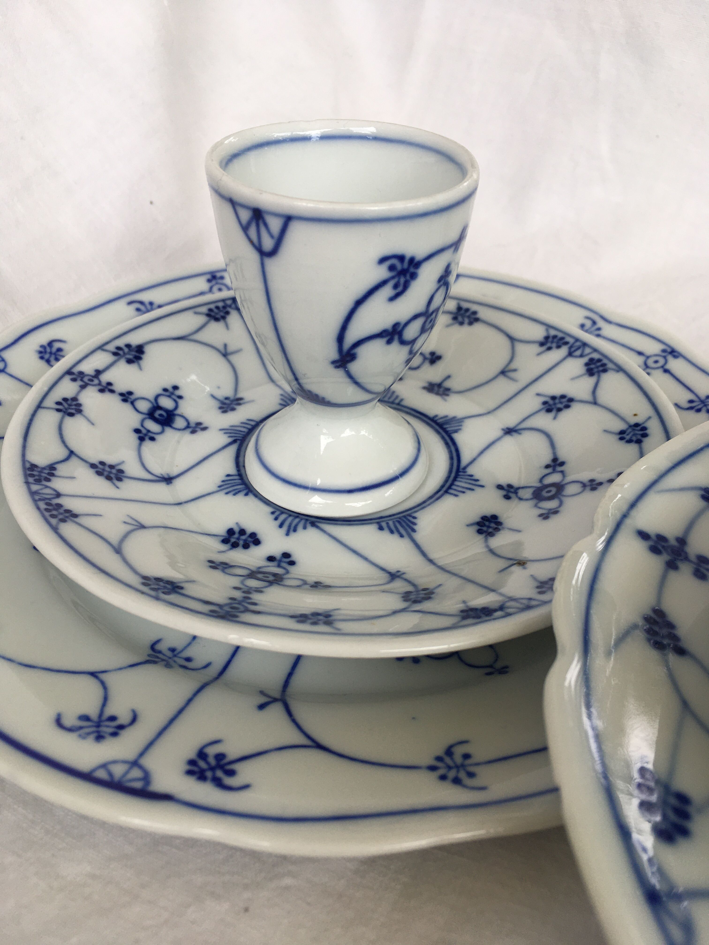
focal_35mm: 29
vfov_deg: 61.7
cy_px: 472
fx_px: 792
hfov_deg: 48.2
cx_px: 354
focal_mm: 4.15
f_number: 2.2
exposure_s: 1/405
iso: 25
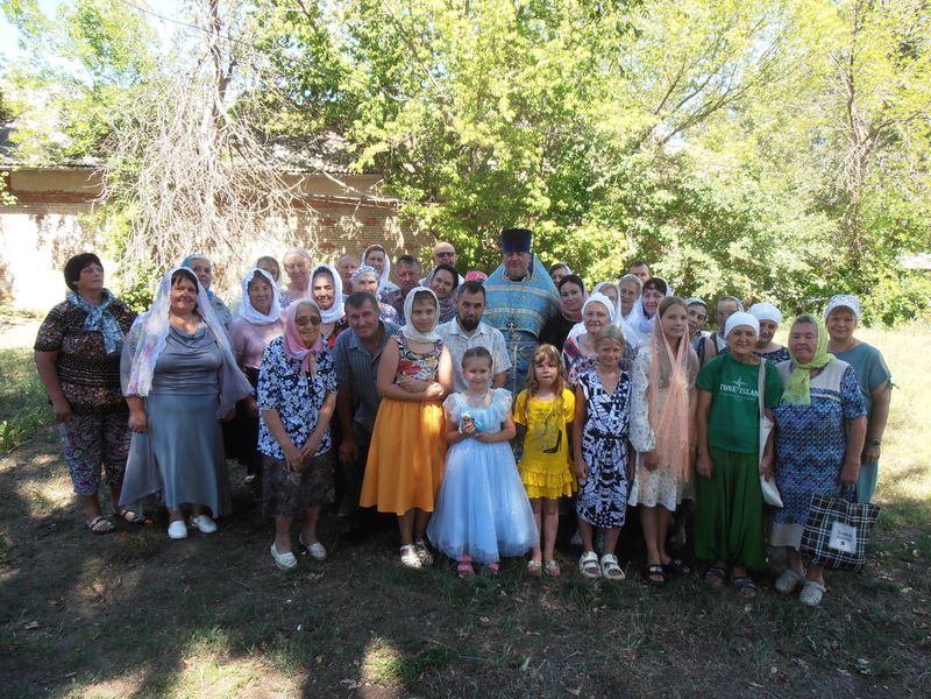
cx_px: 466
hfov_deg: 71.6
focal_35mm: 24
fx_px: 645
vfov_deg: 56.8
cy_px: 350
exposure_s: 1/160
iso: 80
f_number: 3
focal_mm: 4.2
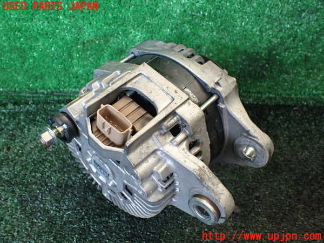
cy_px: 122
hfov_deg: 60.0
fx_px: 281
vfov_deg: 46.8
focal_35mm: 30
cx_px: 162
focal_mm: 5.4
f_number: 2.3
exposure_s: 1/125
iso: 320
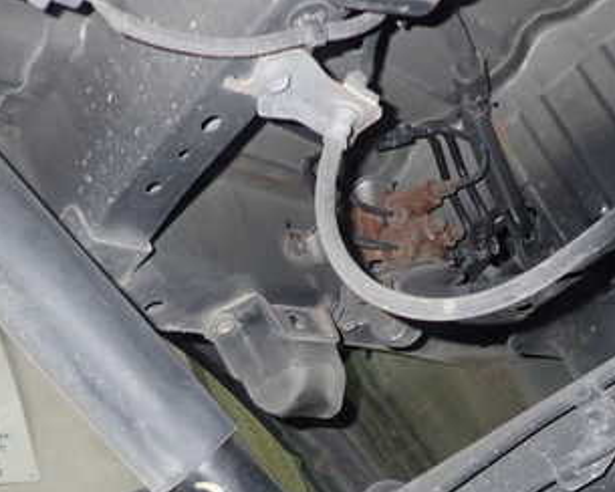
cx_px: 274
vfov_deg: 30.6
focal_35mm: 48
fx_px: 874
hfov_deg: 38.7
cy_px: 403
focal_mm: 4.5
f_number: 5.6
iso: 640
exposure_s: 1/30
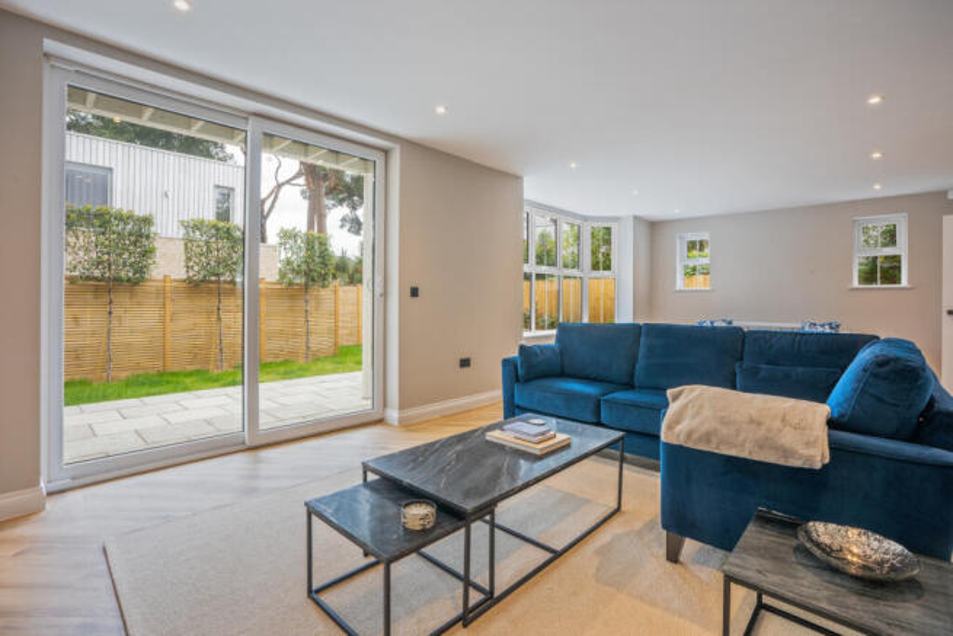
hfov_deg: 96.7
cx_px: 476
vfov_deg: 73.8
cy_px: 318
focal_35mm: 16
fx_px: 424
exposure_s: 1/2.5
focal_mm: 16
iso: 200
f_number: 11
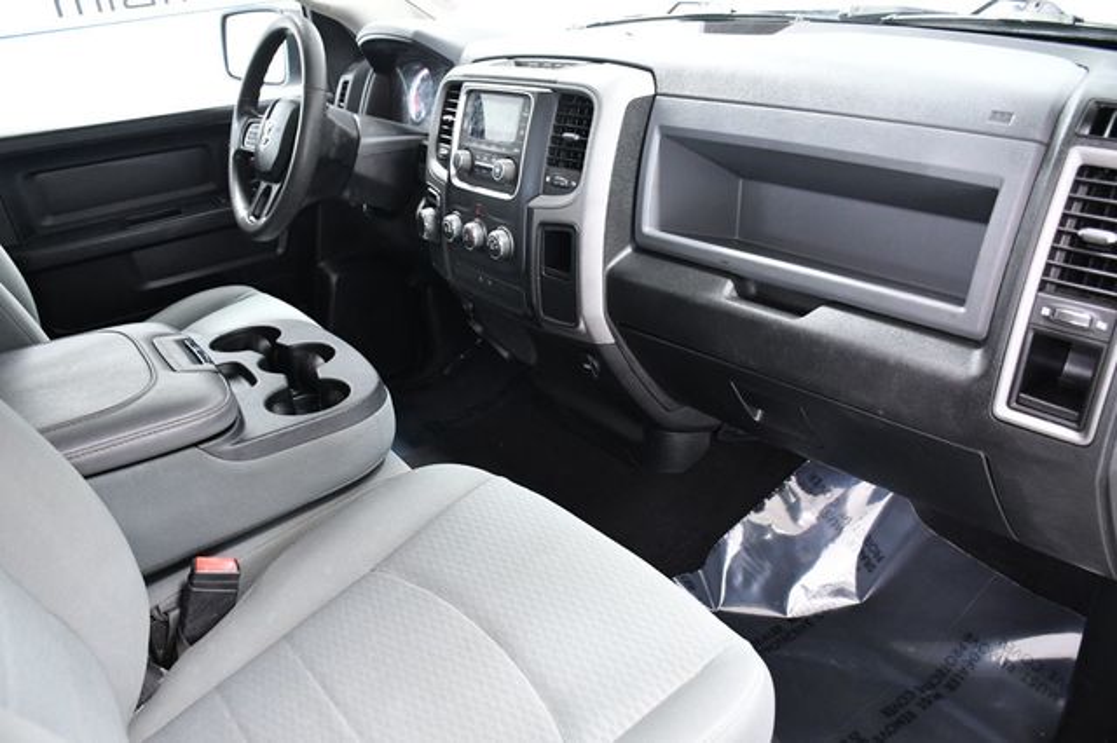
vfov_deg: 47.9
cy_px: 372
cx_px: 558
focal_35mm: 27
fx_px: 837
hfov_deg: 67.4
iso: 2500
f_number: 4.5
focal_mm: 18
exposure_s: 1/80
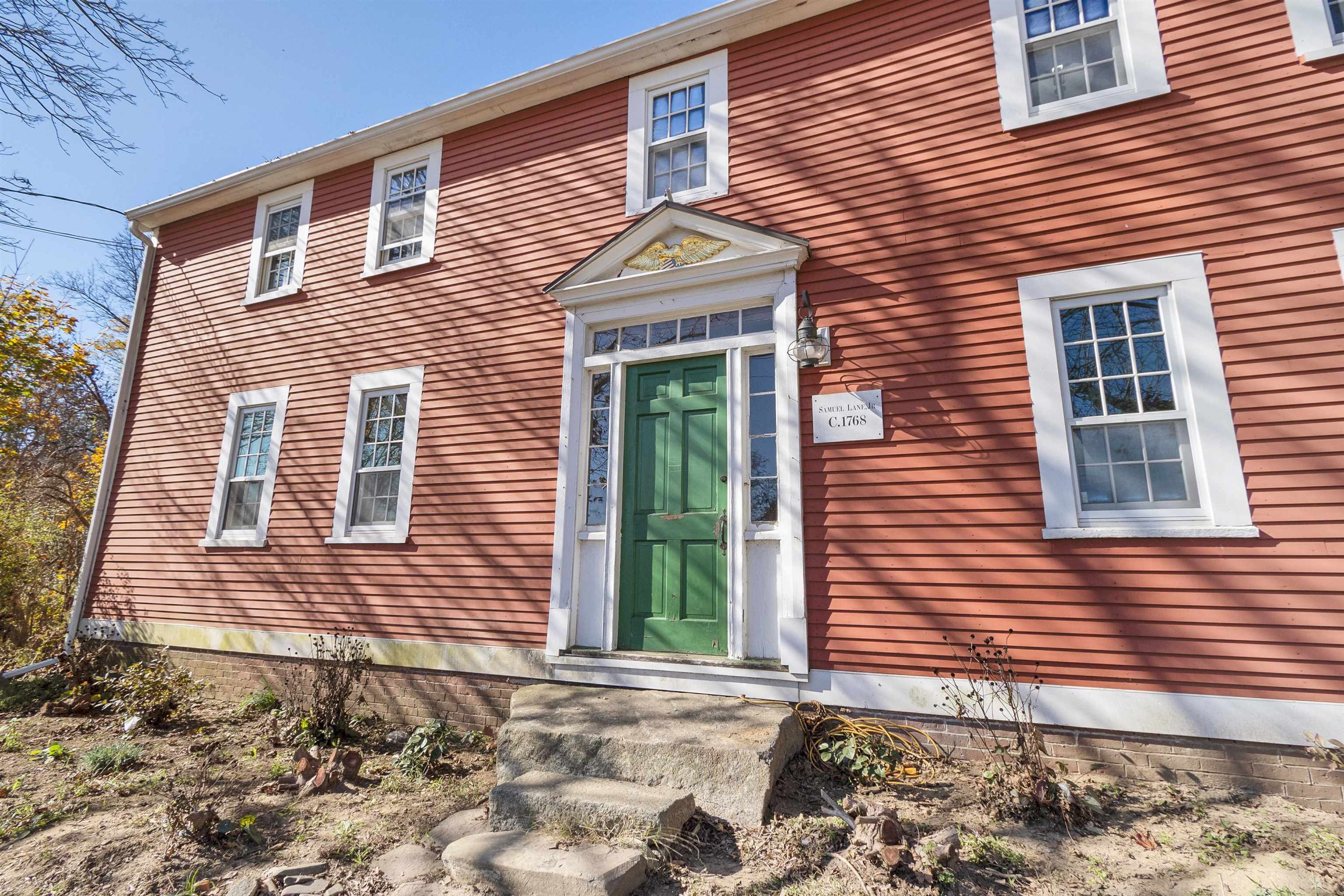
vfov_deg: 77.3
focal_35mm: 15
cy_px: 448
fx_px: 560
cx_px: 672
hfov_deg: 100.4
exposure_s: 1/500
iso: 500
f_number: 7.1
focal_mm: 10
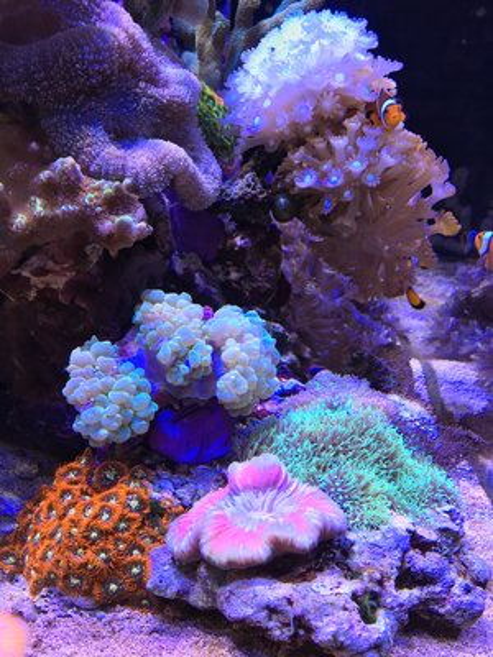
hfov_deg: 48.2
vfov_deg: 61.7
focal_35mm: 29
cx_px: 246
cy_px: 328
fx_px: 551
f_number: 2.2
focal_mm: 4.15
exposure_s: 1/100
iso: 40
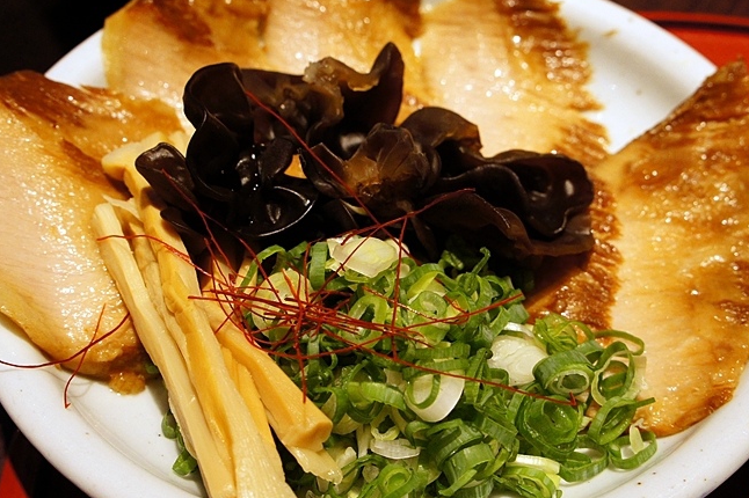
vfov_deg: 29.2
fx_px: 957
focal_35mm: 46
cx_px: 390
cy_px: 280
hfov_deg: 42.8
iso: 1250
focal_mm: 22
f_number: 6.3
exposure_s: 1/40
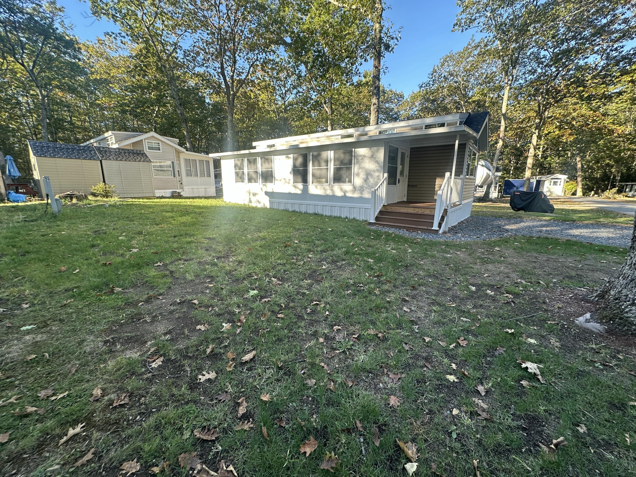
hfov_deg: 102.1
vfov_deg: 85.7
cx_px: 318
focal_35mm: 14
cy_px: 238
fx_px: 257
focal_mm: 2.22
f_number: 2.2
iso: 40
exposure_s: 1/150
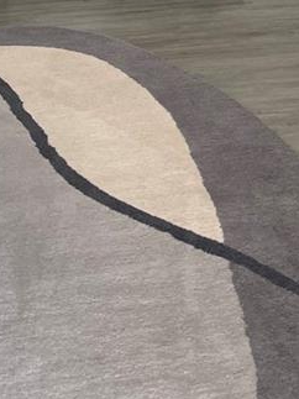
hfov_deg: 15.8
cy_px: -317
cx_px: 206
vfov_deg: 17.3
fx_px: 1072
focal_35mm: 93
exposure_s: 1/120
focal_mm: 5.1
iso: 64
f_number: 1.6
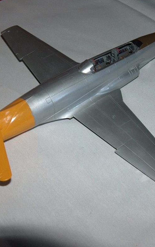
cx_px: 80
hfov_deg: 24.4
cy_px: 123
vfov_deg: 38.2
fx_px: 358
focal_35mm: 53
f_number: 2.8
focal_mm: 7.6
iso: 100
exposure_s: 1/60
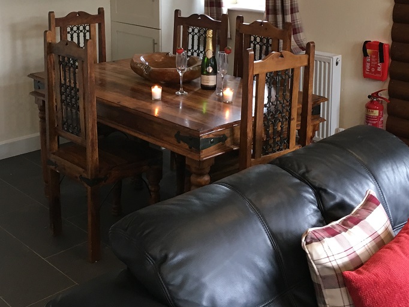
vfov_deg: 27.8
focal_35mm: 51
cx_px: 187
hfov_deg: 37.5
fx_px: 603
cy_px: 46
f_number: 2.2
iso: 125
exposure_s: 1/33
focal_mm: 4.15
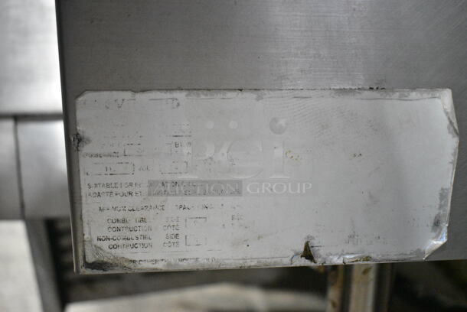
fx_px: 526
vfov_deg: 33.1
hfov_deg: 47.9
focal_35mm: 40
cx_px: 234
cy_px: 156
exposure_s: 1/320
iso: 6400
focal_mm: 27
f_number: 4
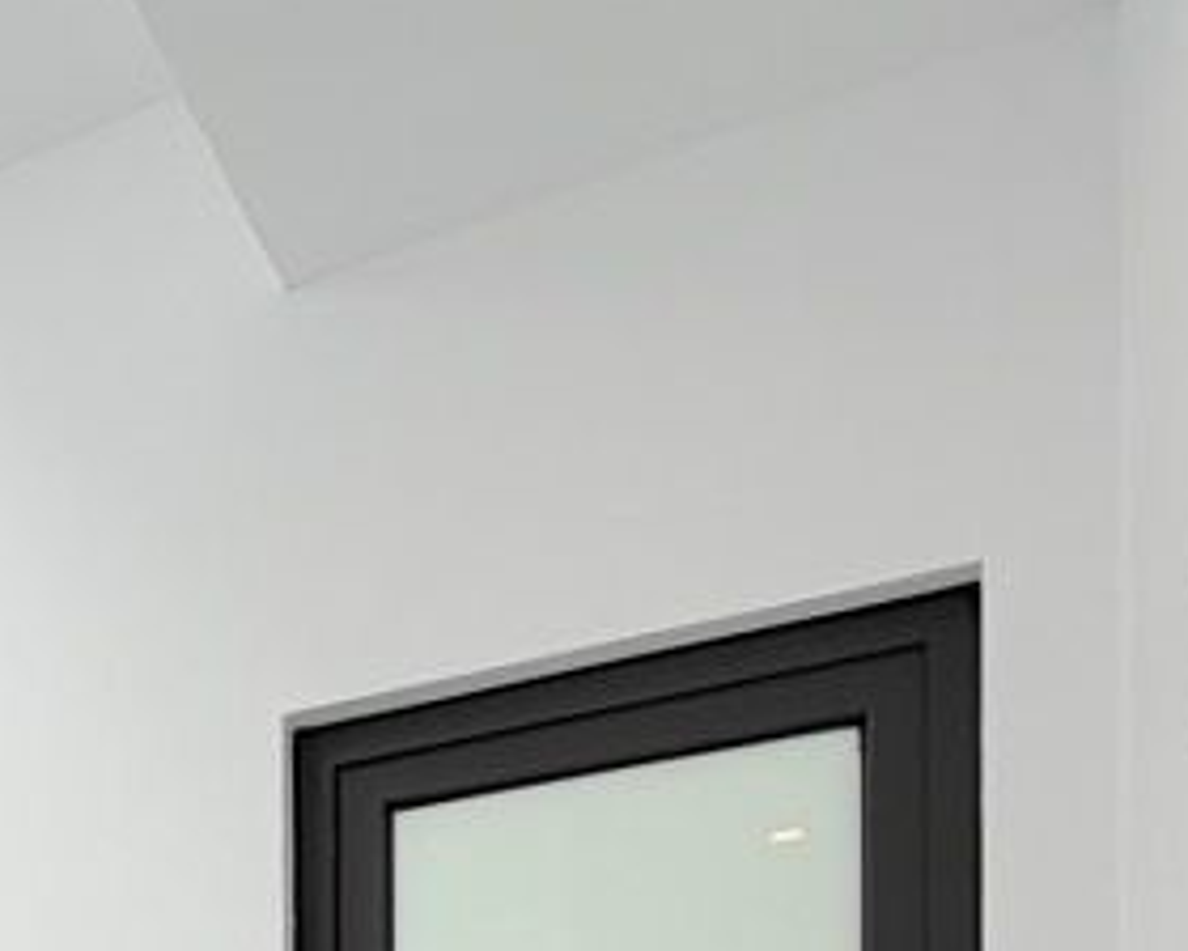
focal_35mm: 50
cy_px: 1473
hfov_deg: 33.3
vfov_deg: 23.4
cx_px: -72
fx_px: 1758
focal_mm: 2.22
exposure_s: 1/225
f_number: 2.2
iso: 40
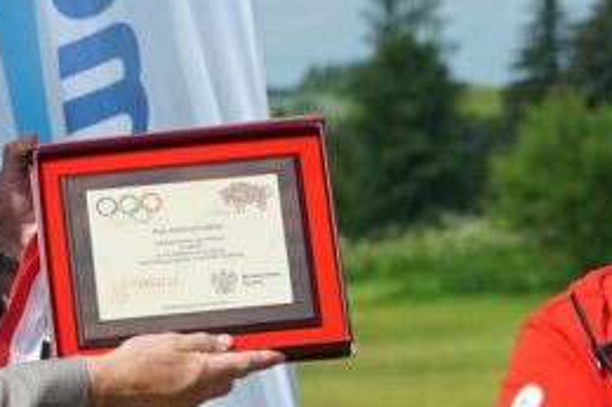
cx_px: 253
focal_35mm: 269
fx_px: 4570
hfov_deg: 7.7
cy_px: 299
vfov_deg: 5.1
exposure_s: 1/750
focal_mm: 74
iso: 100
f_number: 5.6
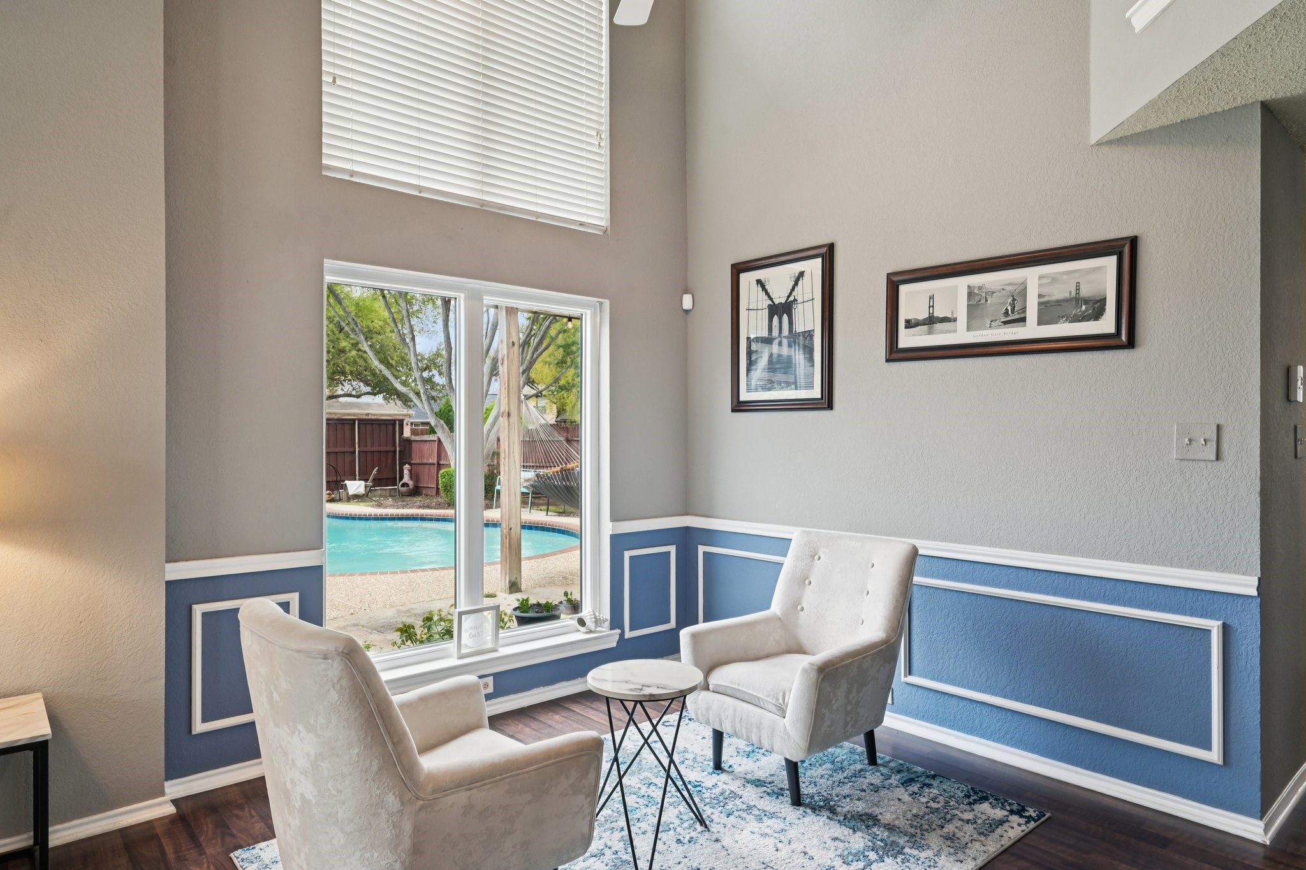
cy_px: 435
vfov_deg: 60.7
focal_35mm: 20
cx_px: 653
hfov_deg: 82.6
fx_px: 744
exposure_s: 1/30
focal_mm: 20.5
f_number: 8
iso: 400
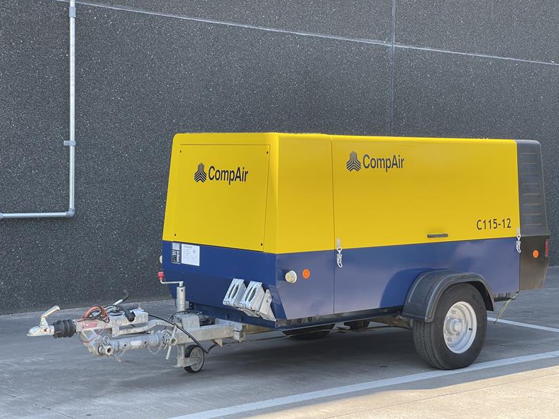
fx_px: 1050
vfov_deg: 22.6
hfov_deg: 29.8
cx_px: 281
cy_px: 211
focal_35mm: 65
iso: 20
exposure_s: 1/223
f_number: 2.2
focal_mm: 7.5
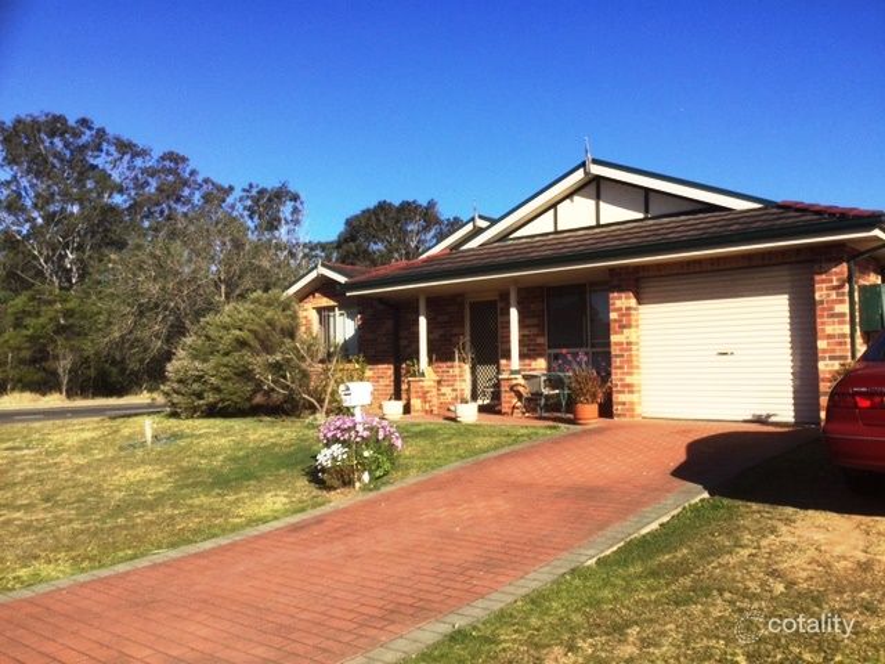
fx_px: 793
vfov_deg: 45.4
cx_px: 442
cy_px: 332
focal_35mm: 31
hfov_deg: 58.4
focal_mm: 3.3
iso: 25
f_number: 2.4
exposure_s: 1/1131
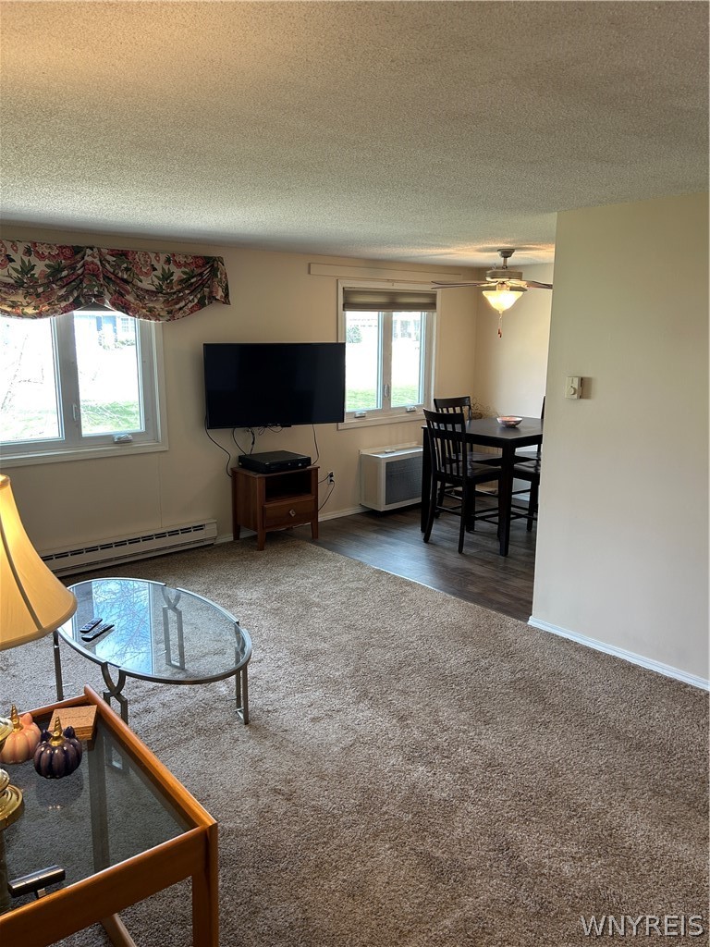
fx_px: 711
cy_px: 474
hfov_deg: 53.1
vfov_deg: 67.3
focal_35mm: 26
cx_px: 355
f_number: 1.5
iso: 80
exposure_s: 1/60
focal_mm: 5.7
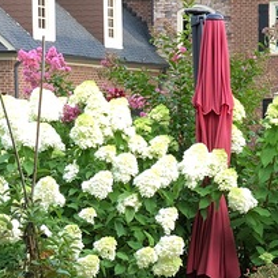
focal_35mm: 135
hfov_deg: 12.8
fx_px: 1227
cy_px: 303
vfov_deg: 12.7
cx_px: 252
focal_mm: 6
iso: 25
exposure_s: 1/60
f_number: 2.4
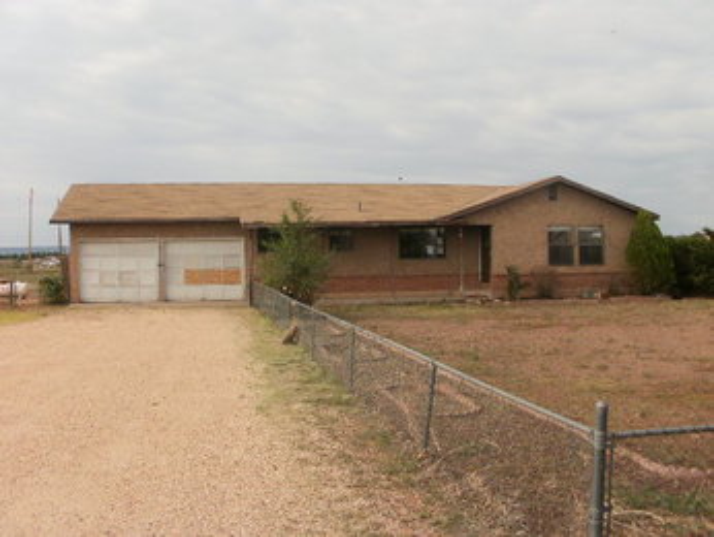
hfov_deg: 51.3
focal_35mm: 36
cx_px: 357
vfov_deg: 39.7
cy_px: 268
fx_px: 743
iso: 100
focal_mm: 6.3
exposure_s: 1/320
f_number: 5.6
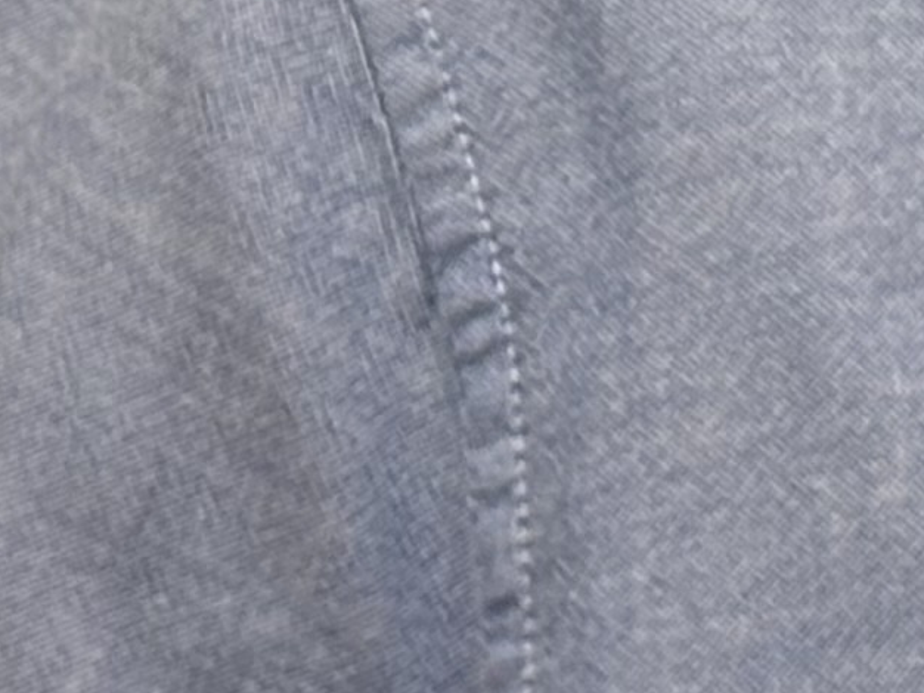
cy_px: -1417
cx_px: 2332
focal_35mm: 335
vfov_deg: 4.3
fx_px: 8939
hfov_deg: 5.7
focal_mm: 5.96
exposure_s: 1/50
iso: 80
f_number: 1.6
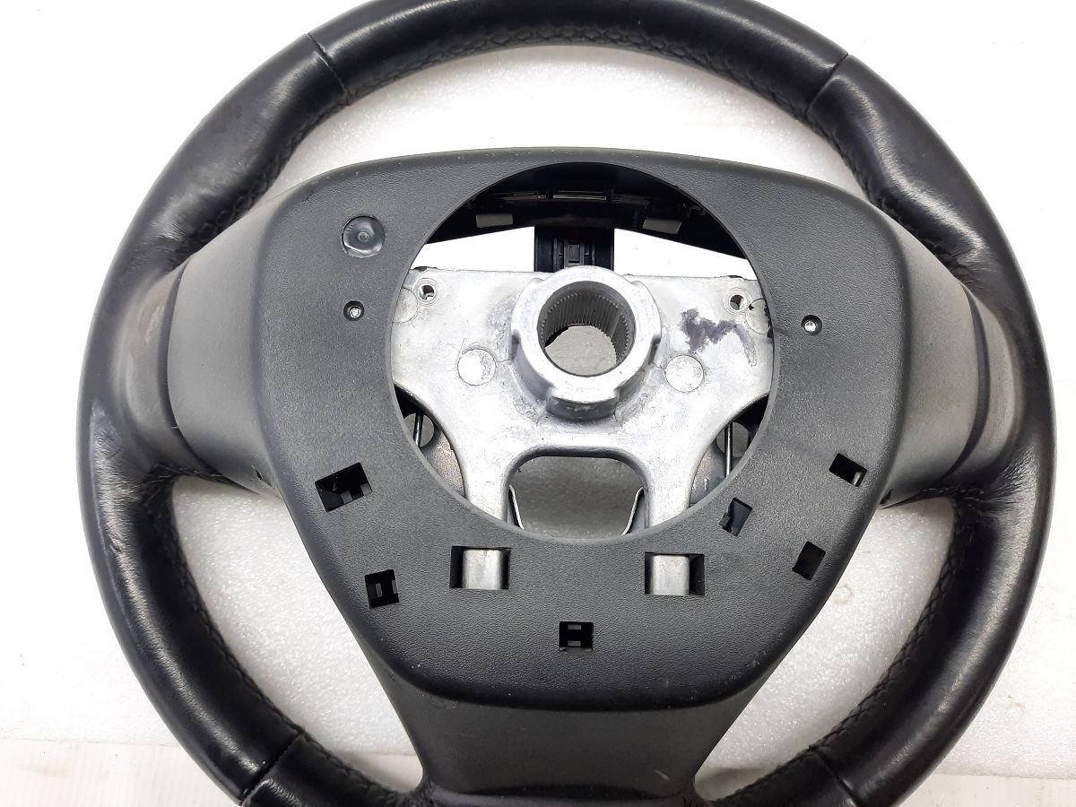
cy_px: 404
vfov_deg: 54.9
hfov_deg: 69.4
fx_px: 777
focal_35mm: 25
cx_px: 538
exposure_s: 1/50
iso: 160
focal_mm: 4.6
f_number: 2
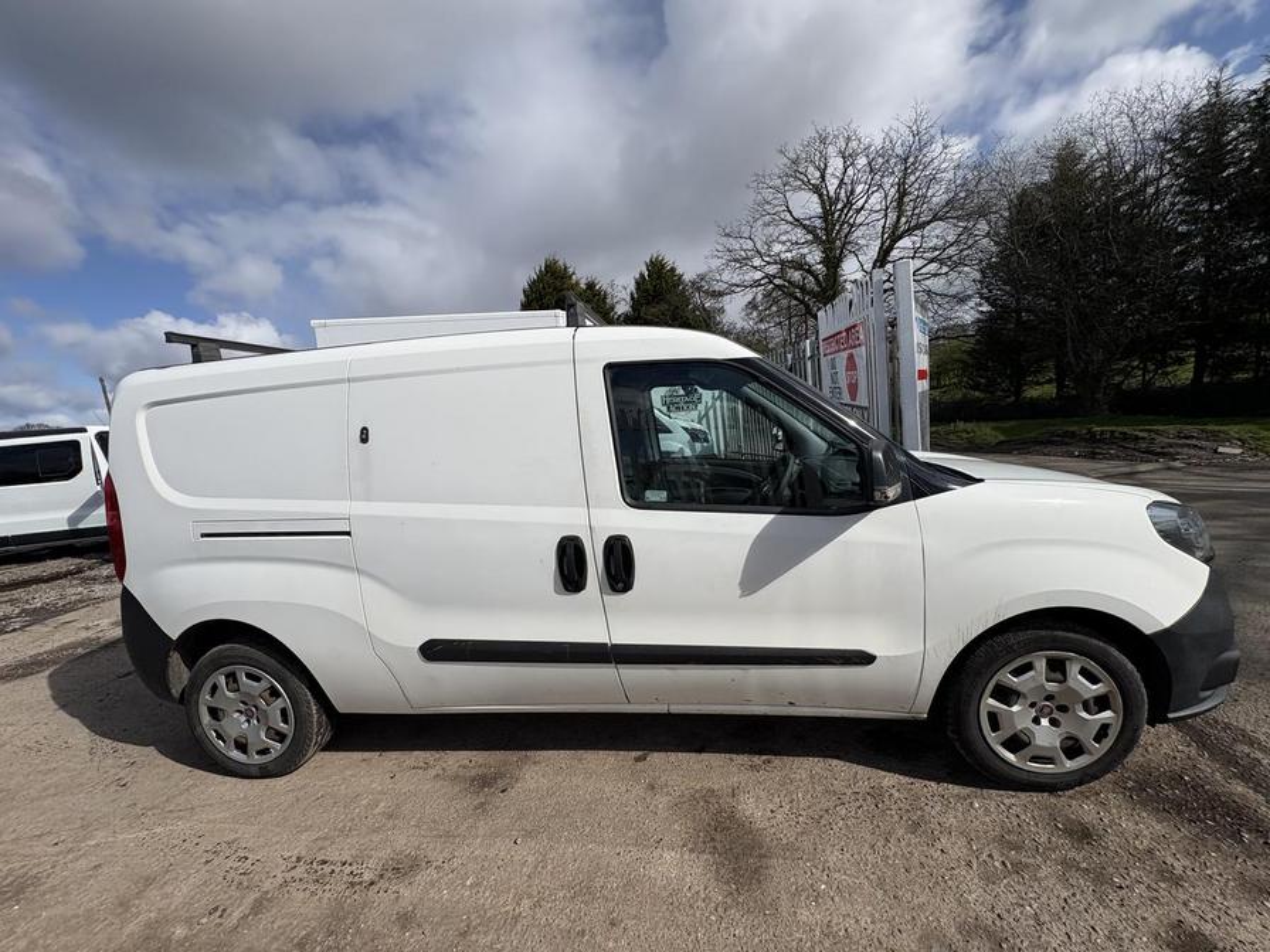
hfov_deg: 102.1
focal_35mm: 14
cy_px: 476
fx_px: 514
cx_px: 635
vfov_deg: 85.7
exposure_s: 1/4132
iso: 50
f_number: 2.2
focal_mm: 2.22
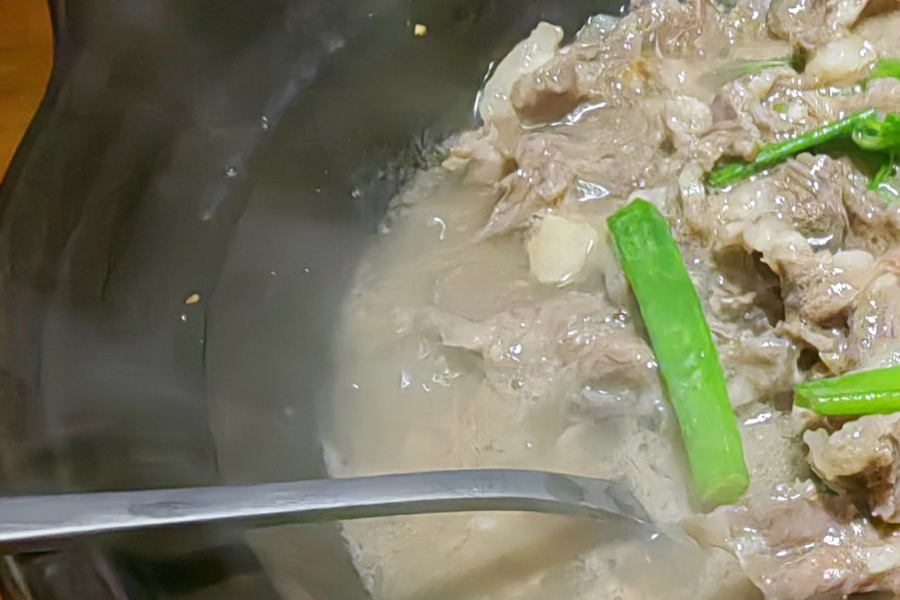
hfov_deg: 31.0
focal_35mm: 59
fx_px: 1475
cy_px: 466
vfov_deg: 22.7
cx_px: 934
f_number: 2.2
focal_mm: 1.76
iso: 320
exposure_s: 1/25
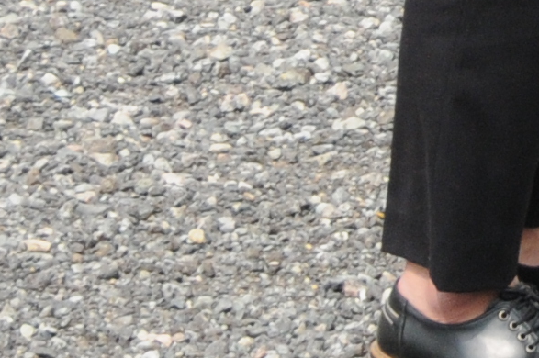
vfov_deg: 4.0
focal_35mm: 329
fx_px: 4920
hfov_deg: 6.1
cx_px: 1099
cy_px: -726
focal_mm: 30
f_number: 11
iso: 500
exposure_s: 1/500
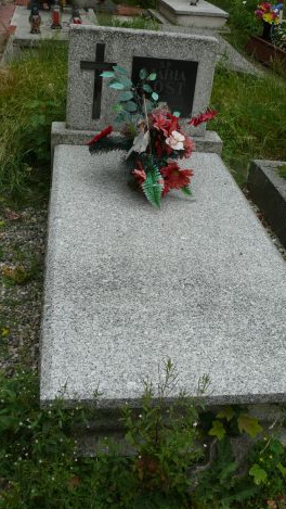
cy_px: 253
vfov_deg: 51.6
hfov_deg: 30.4
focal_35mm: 39
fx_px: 526
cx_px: 165
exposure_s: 1/160
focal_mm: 7.4
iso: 100
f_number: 4
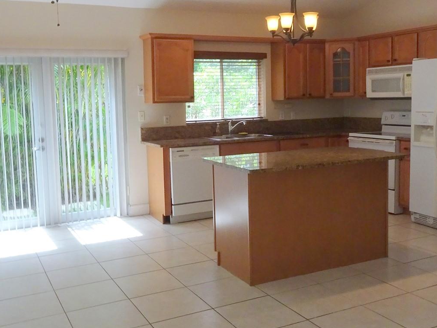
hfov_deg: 49.0
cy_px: 141
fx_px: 480
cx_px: 206
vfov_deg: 37.6
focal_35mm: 38
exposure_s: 1/30
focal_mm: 4.1
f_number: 8
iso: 250
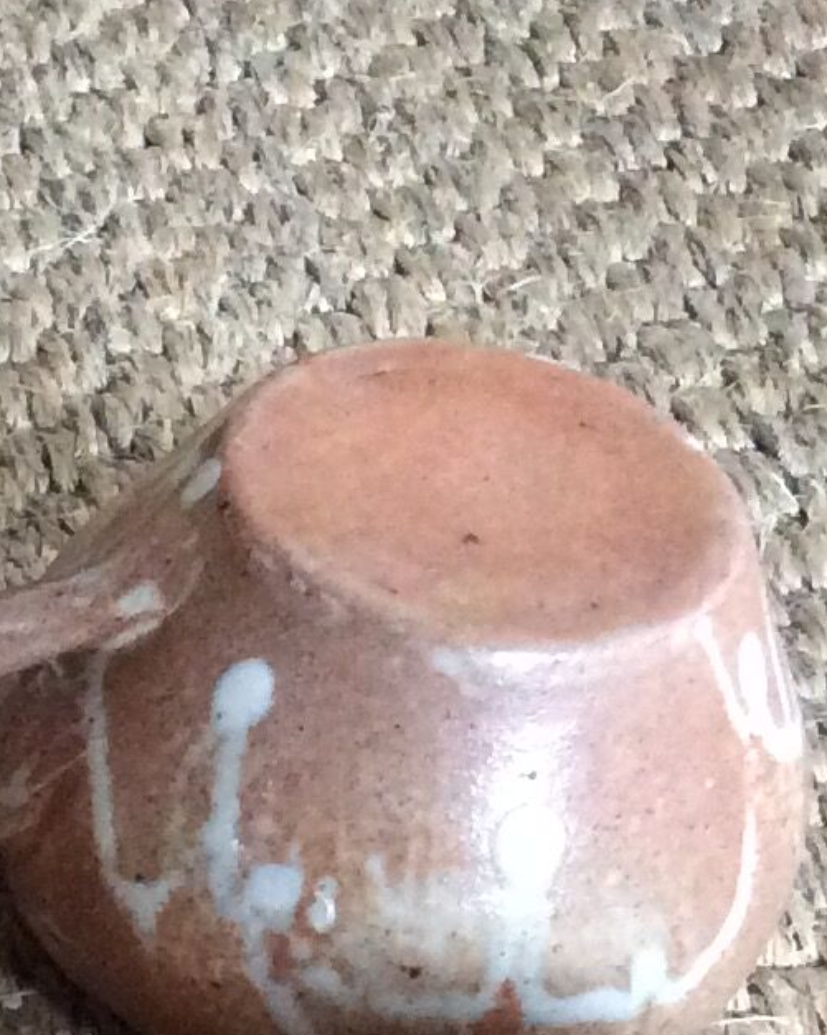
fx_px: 3950
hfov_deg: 11.2
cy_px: 1430
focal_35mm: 129
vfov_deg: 14.2
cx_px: -639
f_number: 2.4
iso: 320
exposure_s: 1/20
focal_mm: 3.3
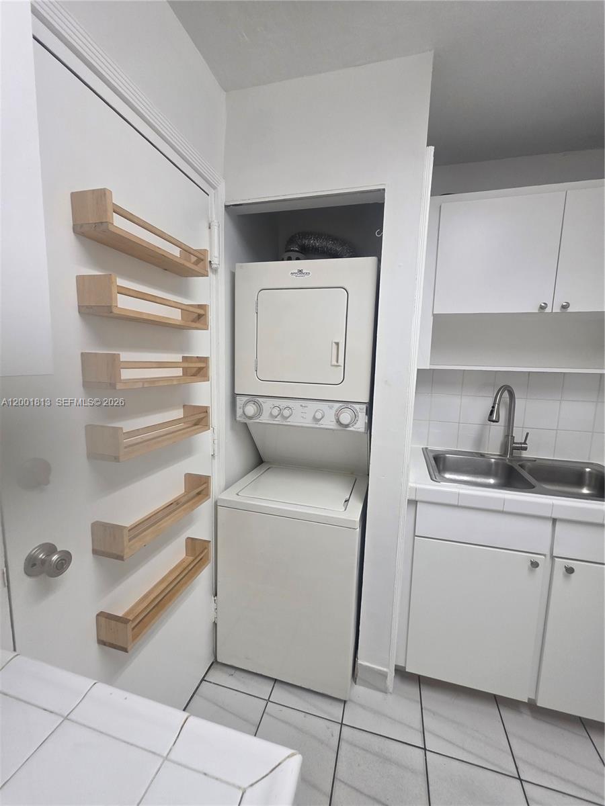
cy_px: 403
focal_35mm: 13
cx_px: 302
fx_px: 303
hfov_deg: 89.9
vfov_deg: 106.2
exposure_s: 1/120
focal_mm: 2.2
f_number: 1.9
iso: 200
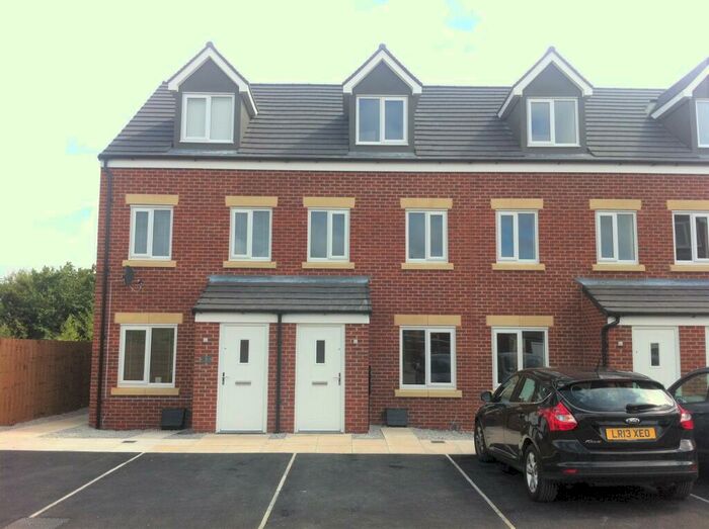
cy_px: 264
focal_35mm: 35
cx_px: 354
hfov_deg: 52.7
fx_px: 716
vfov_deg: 40.6
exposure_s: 1/862
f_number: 2.8
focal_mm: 3.85
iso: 80
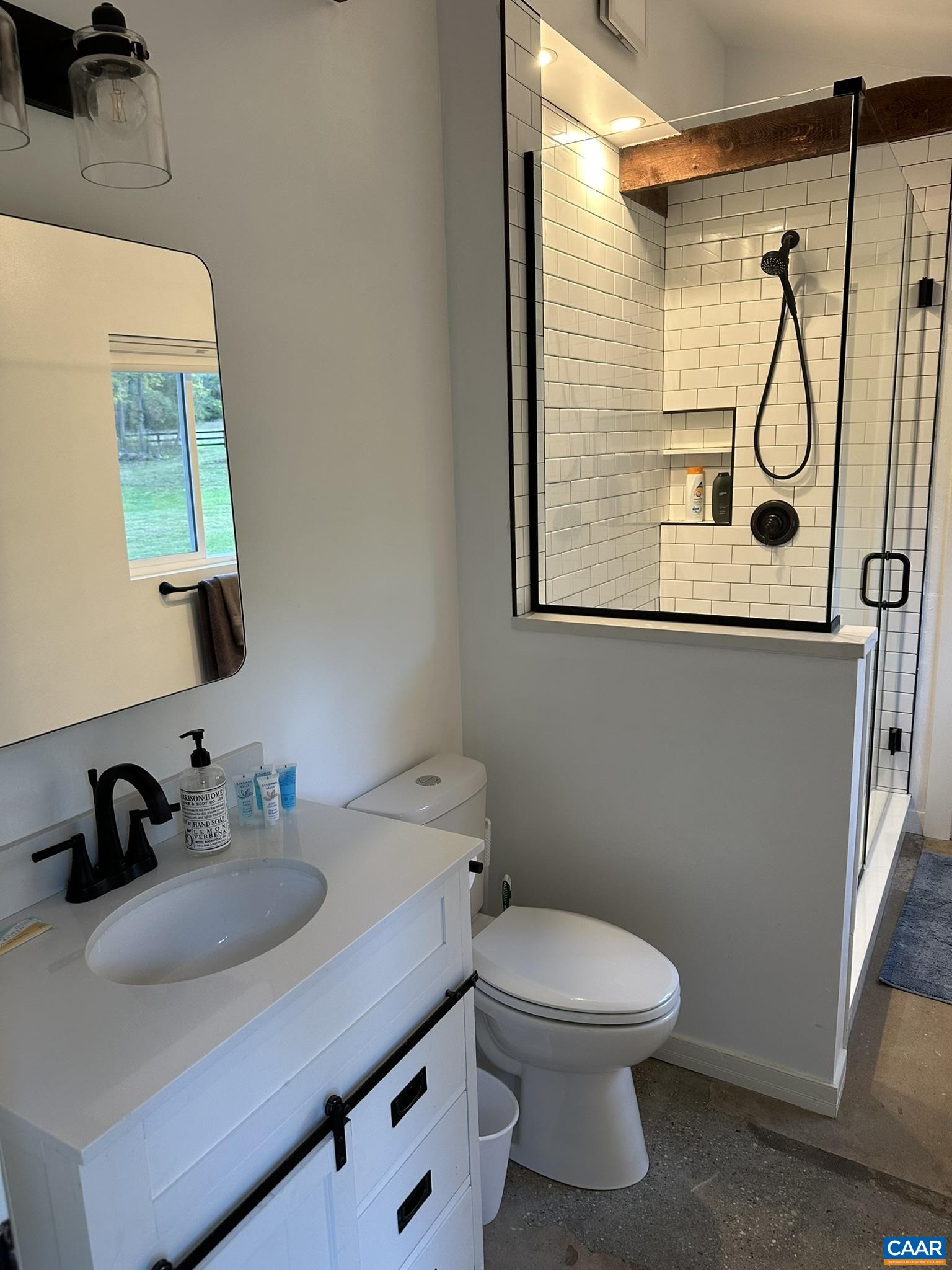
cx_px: 476
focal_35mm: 24
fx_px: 880
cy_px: 635
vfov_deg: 71.6
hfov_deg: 56.8
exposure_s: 1/60
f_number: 1.78
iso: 125
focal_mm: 6.86
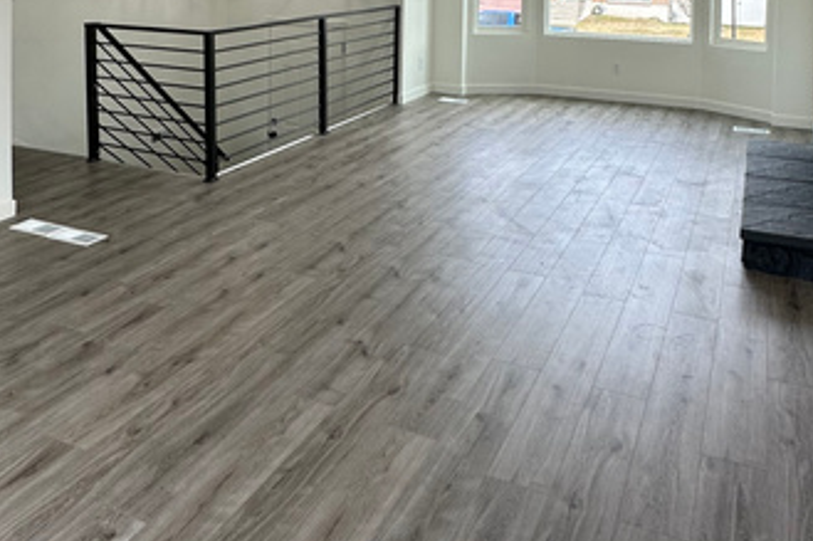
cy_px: -35
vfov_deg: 34.3
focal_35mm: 34
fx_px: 767
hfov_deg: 55.7
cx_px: 450
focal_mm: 2.22
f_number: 2.2
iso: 50
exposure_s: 1/120
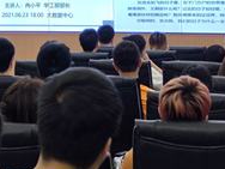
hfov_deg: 15.3
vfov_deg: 11.1
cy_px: -85
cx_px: 31
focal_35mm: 128
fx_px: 832
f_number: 1.69
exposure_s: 1/50
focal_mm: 6.72
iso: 84
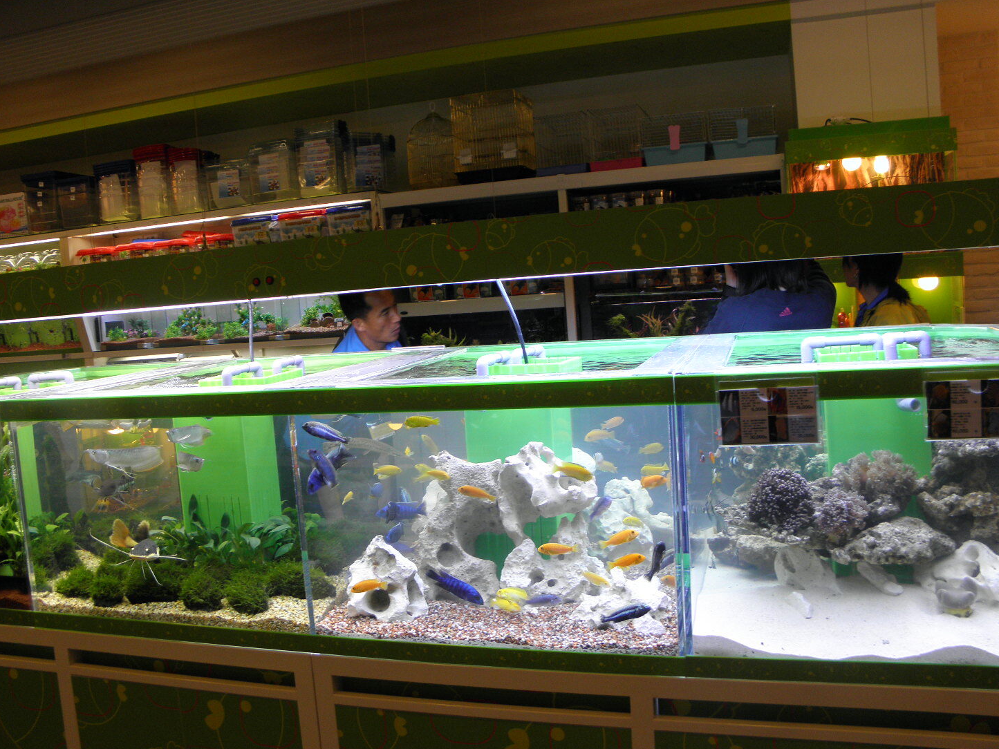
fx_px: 895
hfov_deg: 58.3
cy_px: 367
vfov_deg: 45.4
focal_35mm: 31
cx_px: 478
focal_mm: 5
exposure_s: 1/50
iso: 100
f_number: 3.5
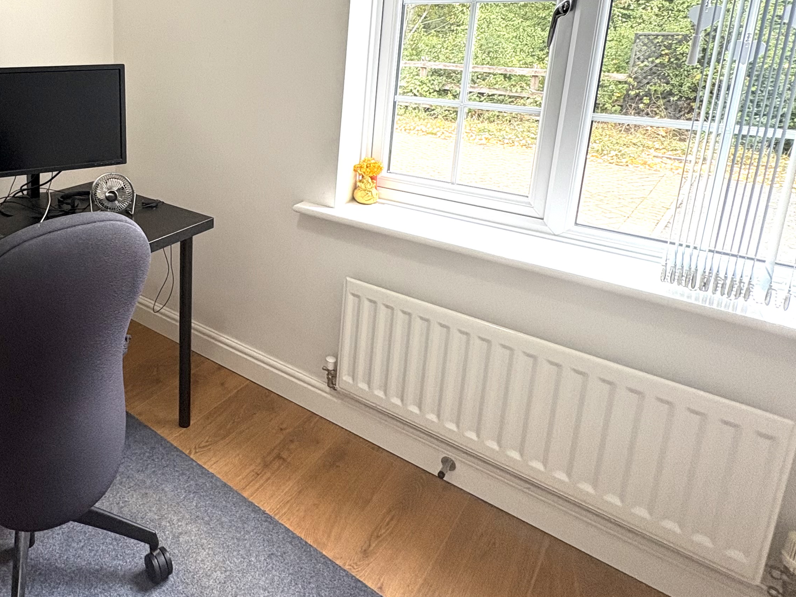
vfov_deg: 52.3
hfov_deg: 63.3
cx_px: 156
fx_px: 575
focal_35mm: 25
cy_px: 146
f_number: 2.2
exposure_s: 1/99
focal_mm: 2.22
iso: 160
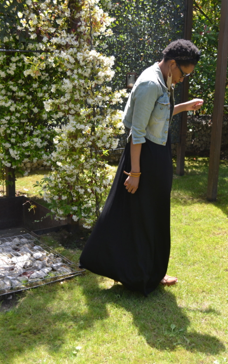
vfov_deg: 40.3
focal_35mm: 50
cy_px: 185
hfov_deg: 25.8
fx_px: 497
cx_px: 121
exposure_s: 1/125
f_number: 5.6
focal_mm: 32
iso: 110
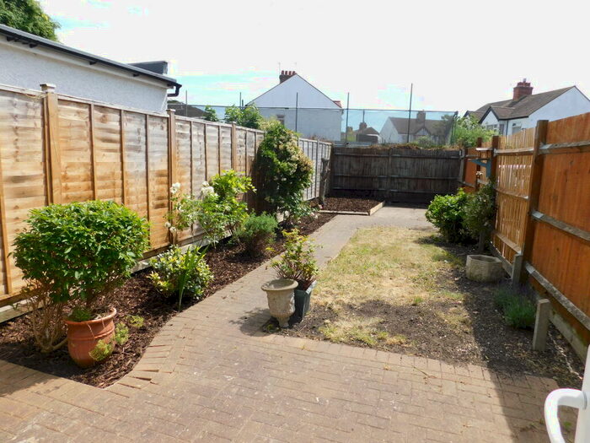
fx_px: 392
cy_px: 222
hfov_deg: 73.9
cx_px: 295
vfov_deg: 58.9
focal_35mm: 23
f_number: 3
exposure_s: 1/1000
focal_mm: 4
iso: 125
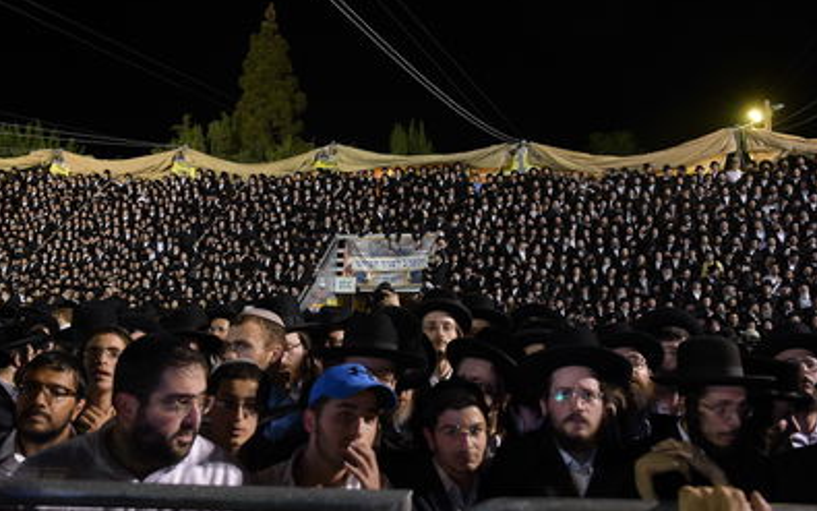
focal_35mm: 33
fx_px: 735
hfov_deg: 58.1
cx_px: 407
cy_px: 261
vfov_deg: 38.3
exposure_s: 1/100
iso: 4000
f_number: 5.6
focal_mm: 32
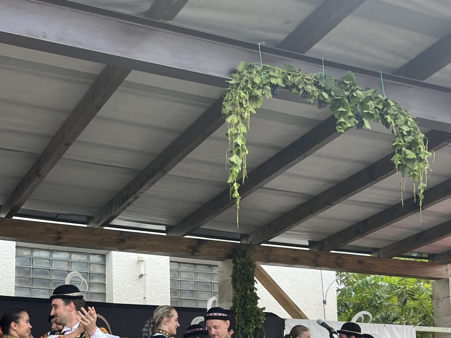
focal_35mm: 58
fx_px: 756
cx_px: 129
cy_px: 315
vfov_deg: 24.4
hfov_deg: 32.8
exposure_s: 1/515
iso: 50
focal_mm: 5.1
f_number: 1.6
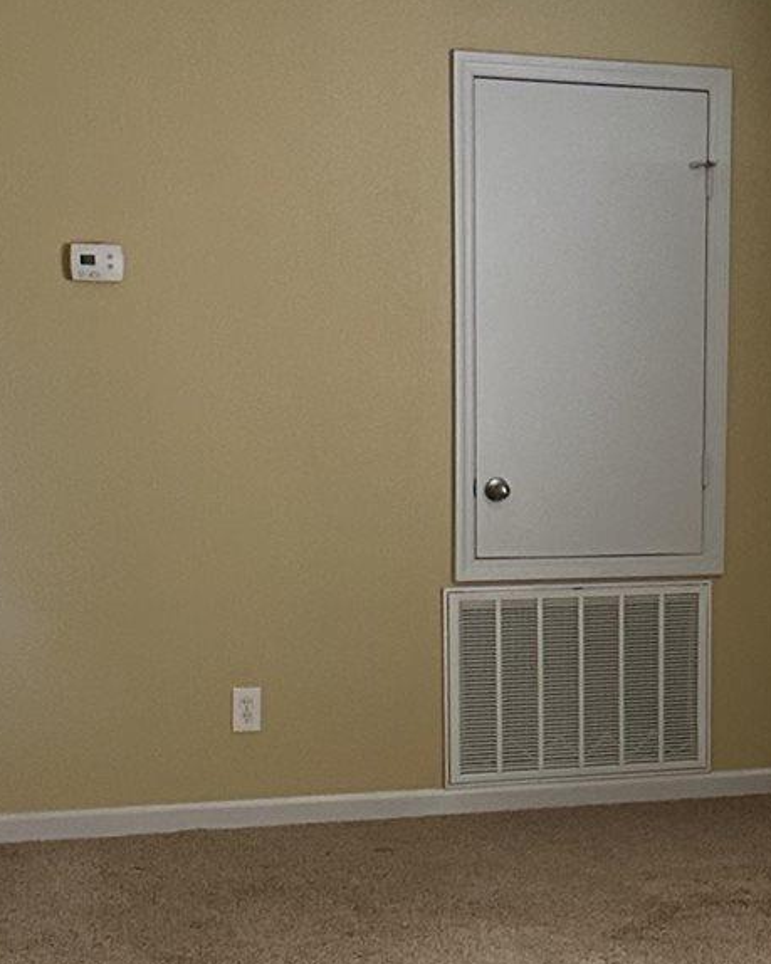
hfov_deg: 16.0
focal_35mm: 94
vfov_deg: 20.2
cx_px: 768
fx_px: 2682
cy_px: 746
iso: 400
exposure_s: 1/60
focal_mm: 6.86
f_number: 1.78
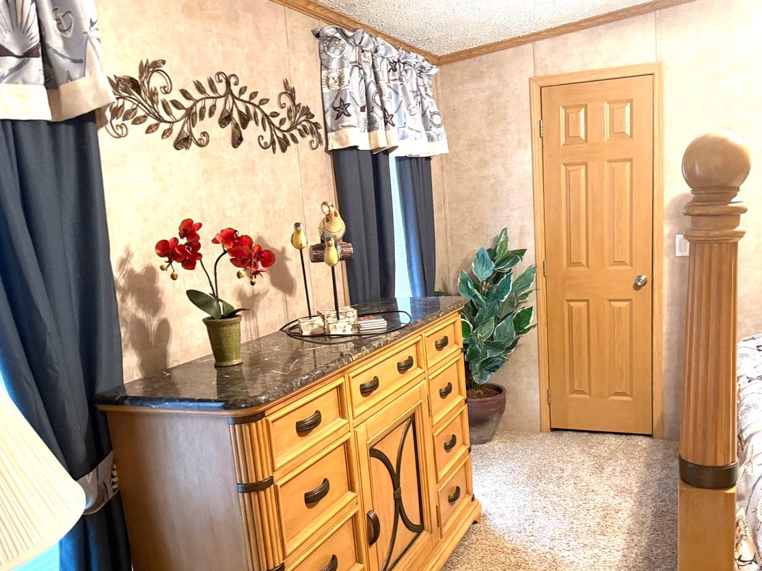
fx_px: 682
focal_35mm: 31
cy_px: 335
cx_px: 463
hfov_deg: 57.8
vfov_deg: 45.3
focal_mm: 6.76
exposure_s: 1/60
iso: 500
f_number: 1.78
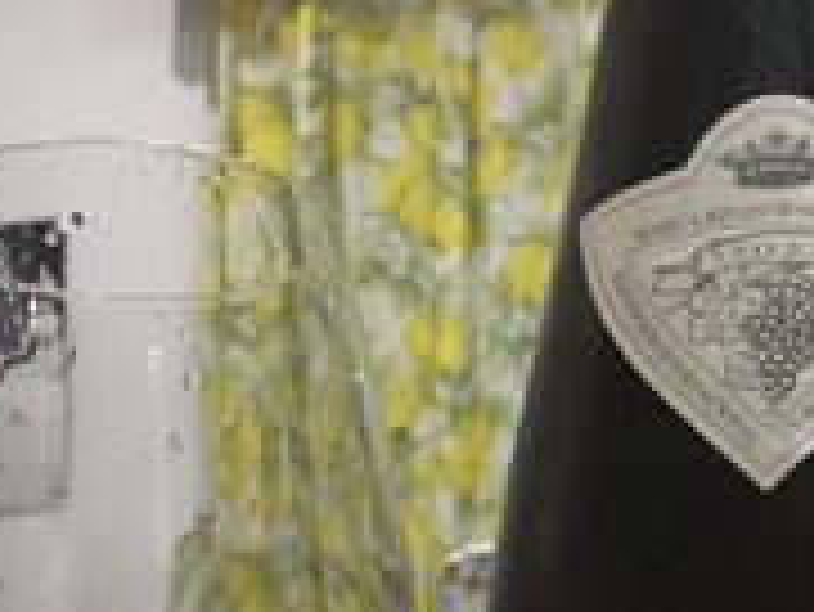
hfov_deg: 28.9
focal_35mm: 67
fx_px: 1577
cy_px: 898
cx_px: 340
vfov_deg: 19.4
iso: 25
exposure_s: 1/50
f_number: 1.8
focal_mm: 3.99
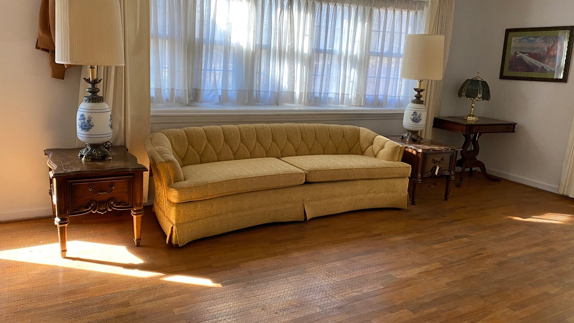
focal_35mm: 29
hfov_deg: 66.1
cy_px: 155
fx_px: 441
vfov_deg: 40.2
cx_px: 286
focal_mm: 4.25
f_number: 1.8
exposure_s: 1/88
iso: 125
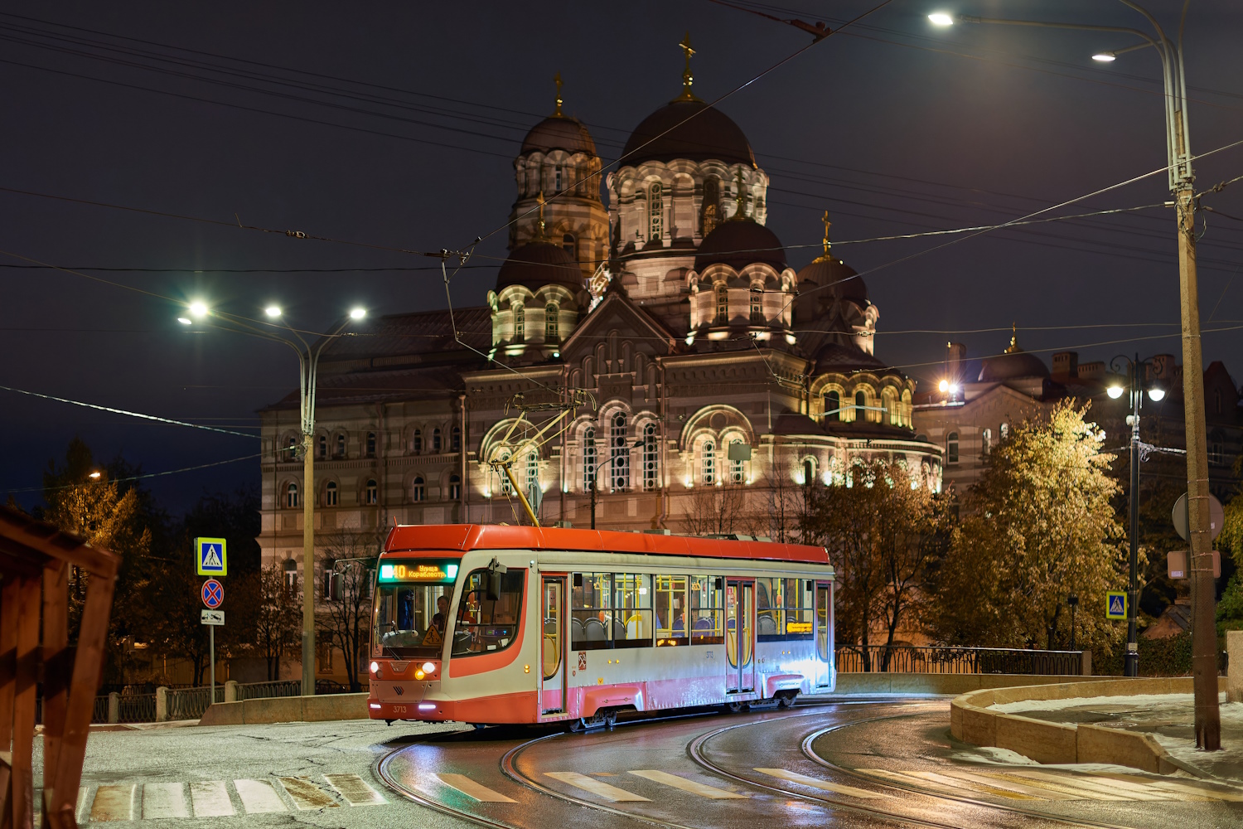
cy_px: 414
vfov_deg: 27.0
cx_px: 622
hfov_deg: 39.6
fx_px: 1726
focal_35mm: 50
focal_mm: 50
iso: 2000
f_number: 2
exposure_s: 1/160
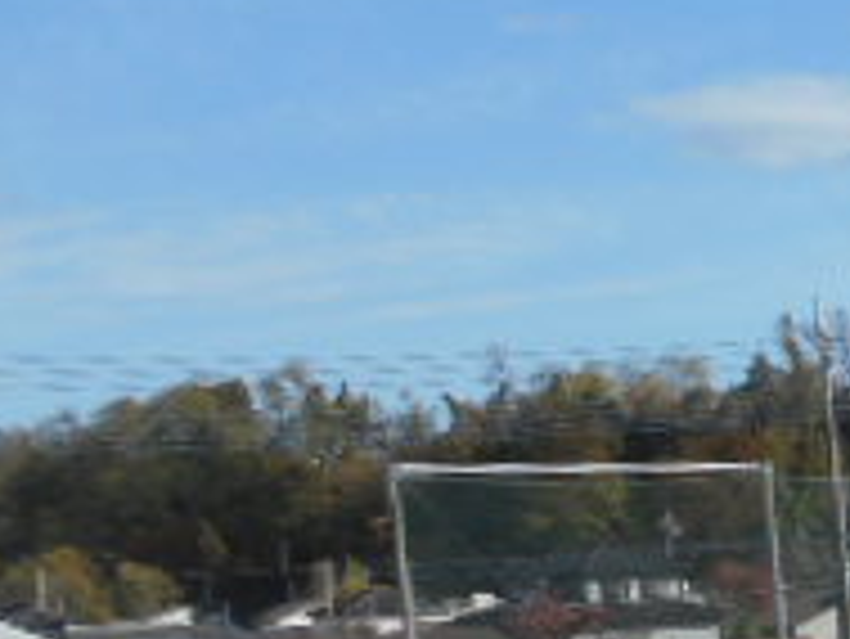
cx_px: 1277
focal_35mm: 98
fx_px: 2408
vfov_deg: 14.1
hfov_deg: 17.9
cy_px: 986
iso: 80
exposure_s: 1/800
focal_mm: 5.2
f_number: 4
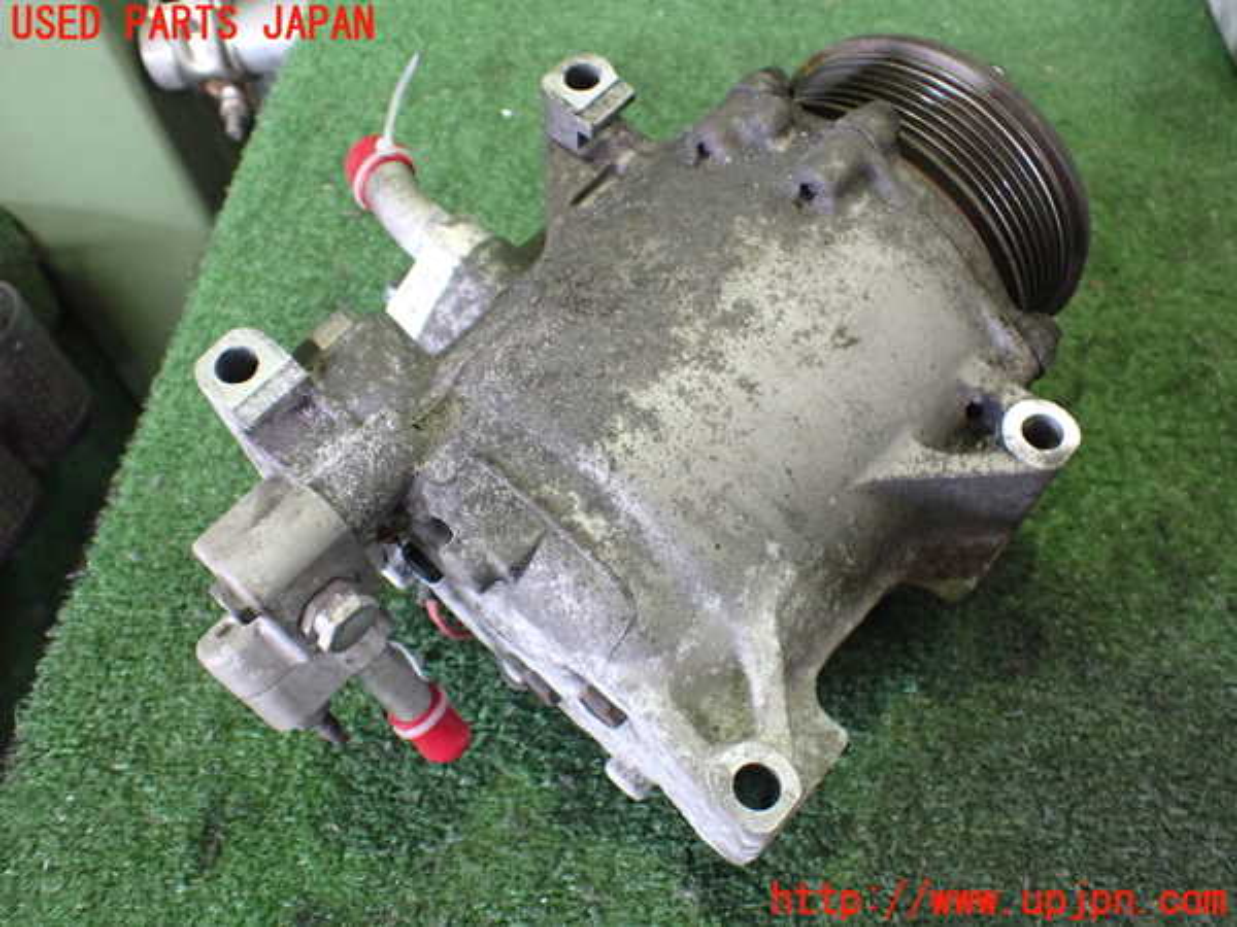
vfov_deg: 46.8
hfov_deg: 60.0
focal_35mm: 30
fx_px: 1072
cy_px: 464
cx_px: 618
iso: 800
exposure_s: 1/60
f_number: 2.3
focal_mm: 5.4
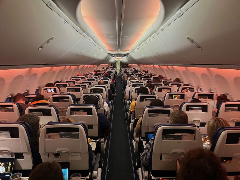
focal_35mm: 26
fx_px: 180
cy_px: 90
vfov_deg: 53.1
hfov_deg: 67.3
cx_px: 120
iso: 500
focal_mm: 5.7
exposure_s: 1/50
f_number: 1.5
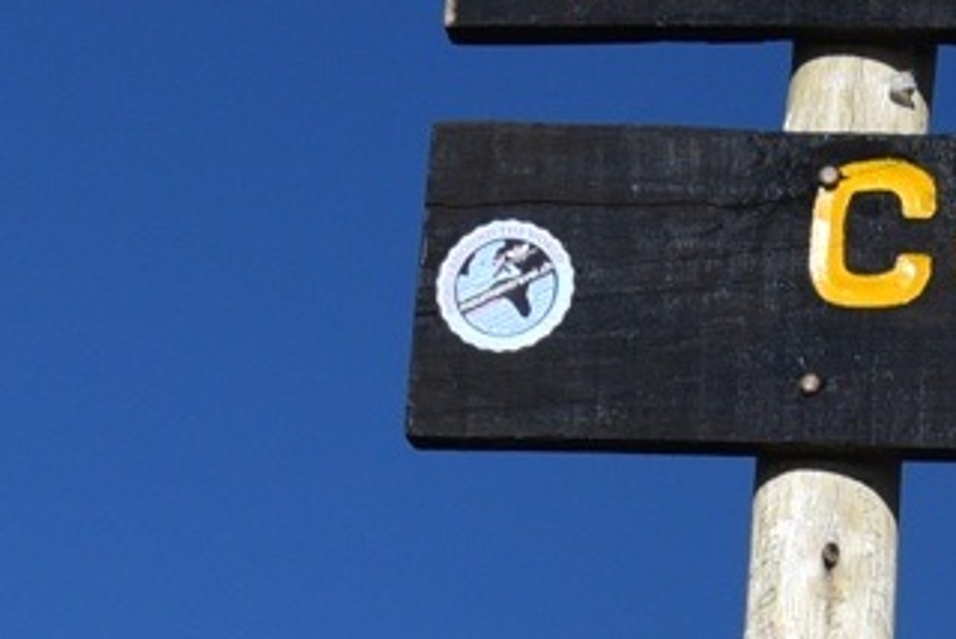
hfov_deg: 7.3
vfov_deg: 4.8
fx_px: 7256
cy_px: 1845
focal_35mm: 273
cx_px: 1748
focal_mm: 38
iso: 360
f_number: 8
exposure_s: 1/2000
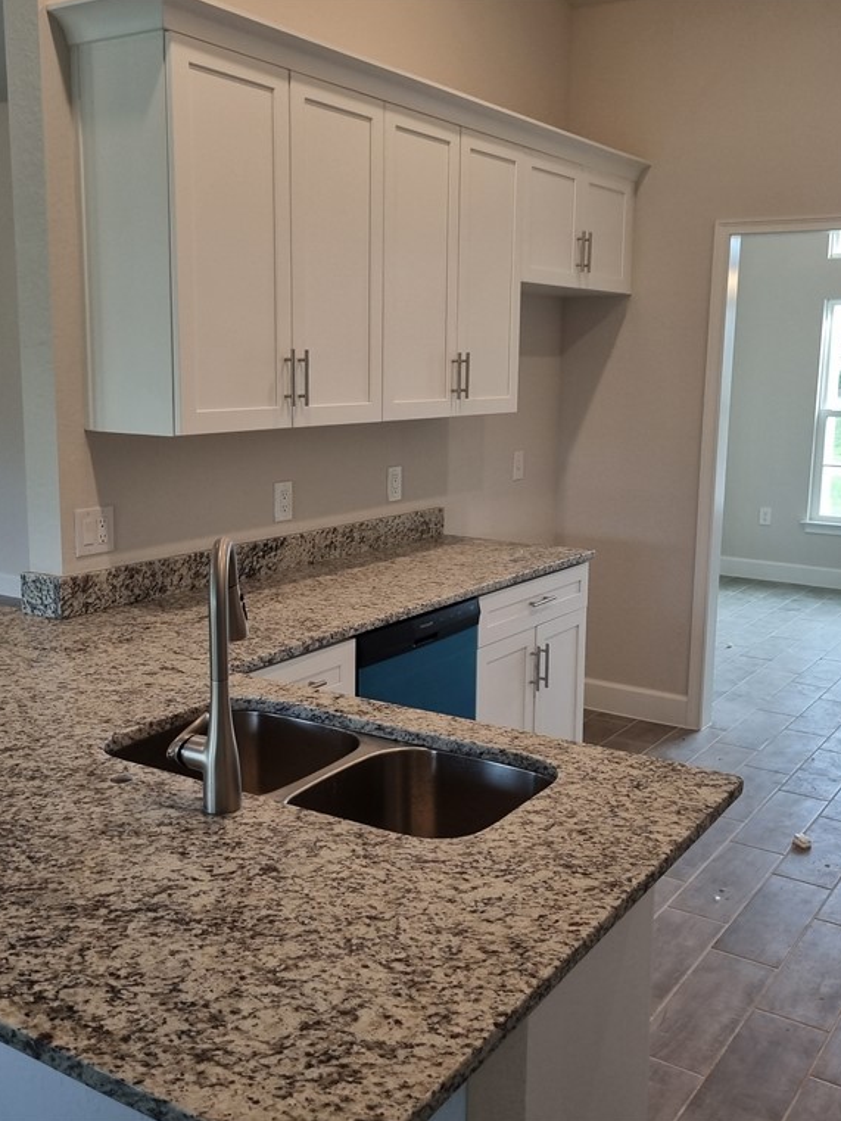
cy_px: 560
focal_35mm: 35
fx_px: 1133
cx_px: 414
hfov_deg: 40.7
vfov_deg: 52.6
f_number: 1.8
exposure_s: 1/120
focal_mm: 5.4
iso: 80
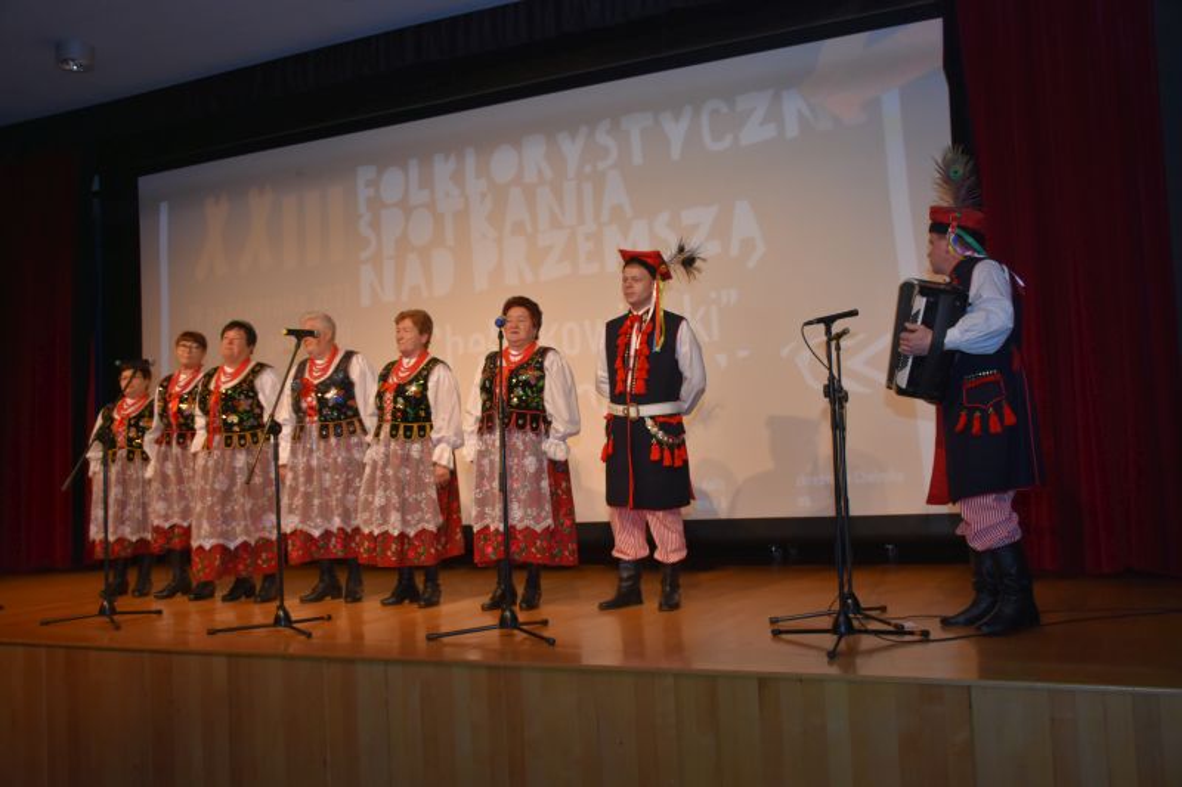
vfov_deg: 38.3
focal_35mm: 34
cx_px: 591
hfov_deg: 55.1
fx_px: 1132
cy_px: 394
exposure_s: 1/60
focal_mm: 23
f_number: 4
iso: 800
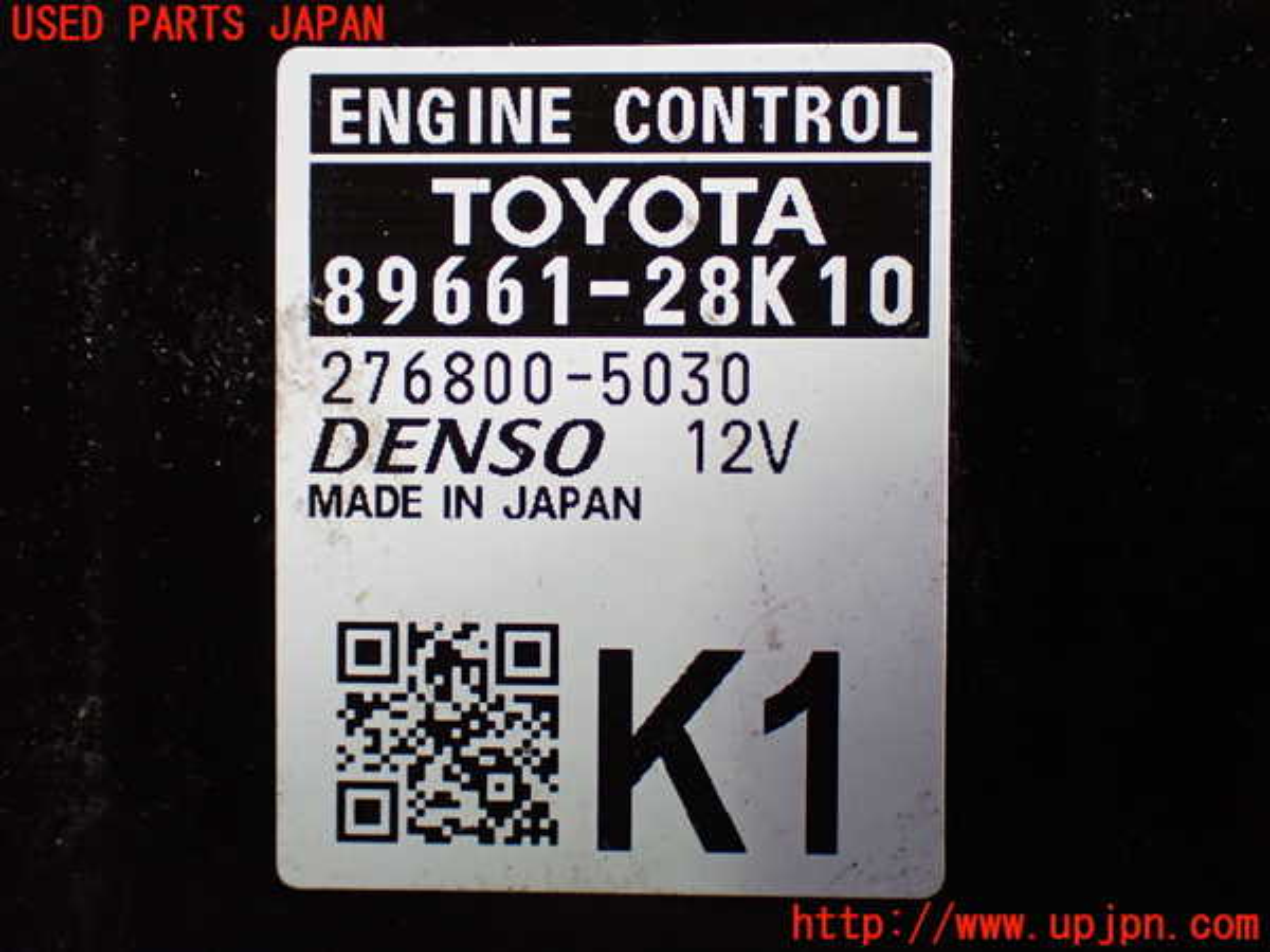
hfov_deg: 40.4
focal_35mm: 47
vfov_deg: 30.9
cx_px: 635
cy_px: 476
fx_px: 1724
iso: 800
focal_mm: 8.4
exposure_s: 1/80
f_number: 3.1
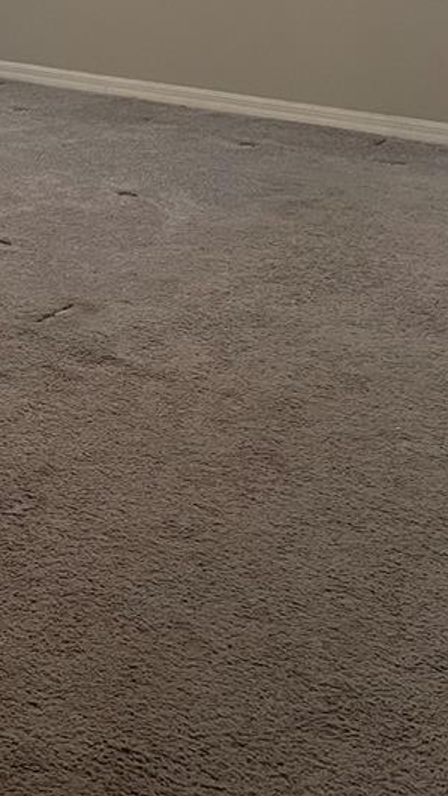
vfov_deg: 31.6
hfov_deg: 18.4
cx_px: 24
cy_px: 115
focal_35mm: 64
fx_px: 1351
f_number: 1.6
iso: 160
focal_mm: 4.2
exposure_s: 1/60
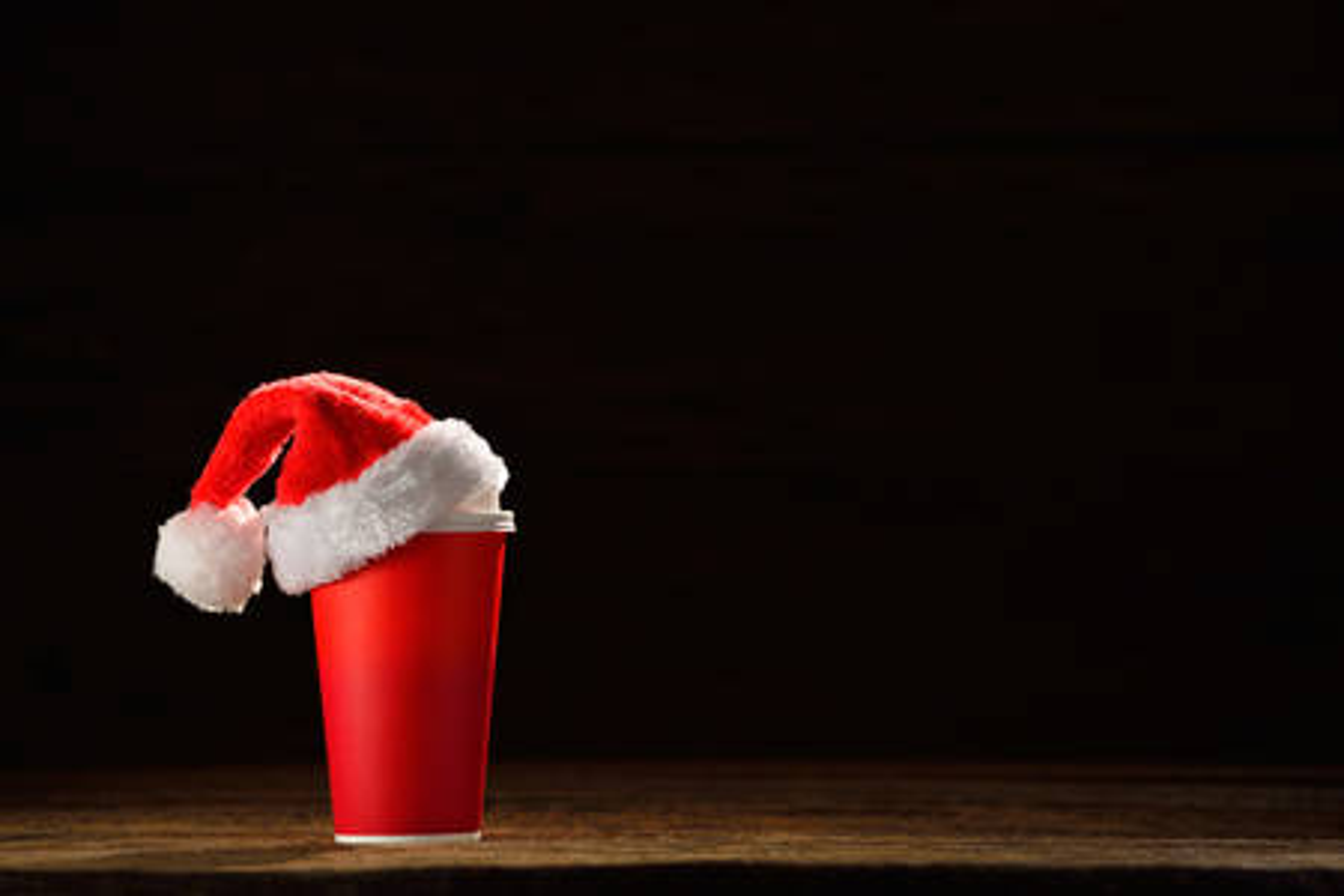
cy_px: 448
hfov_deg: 10.3
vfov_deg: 6.9
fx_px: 7466
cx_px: 672
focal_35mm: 200
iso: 100
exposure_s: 1/100
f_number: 5.6
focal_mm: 200
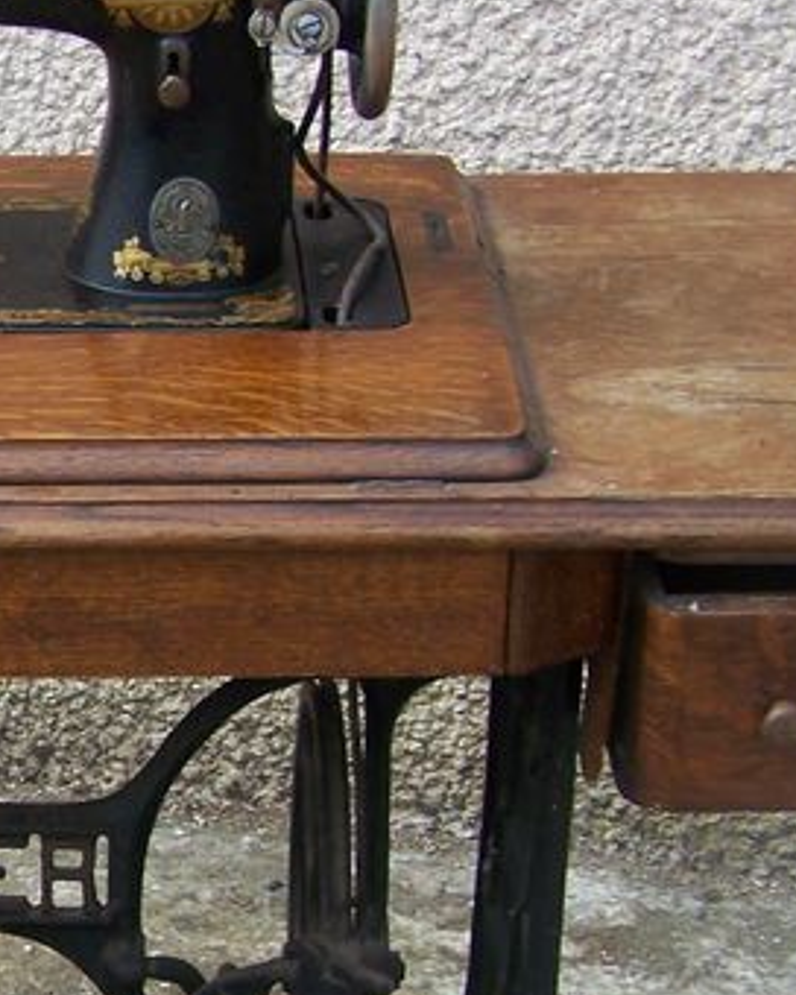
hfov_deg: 13.6
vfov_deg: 17.6
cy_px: 686
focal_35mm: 109
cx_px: -278
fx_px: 3210
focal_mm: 6.3
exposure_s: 1/640
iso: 80
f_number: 2.8
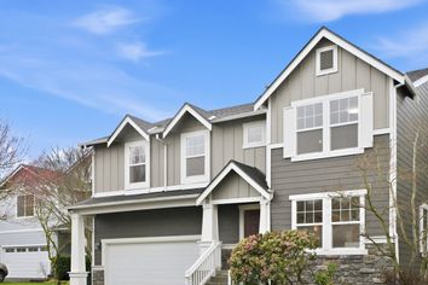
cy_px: 155
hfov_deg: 47.4
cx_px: 206
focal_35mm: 41
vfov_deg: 32.6
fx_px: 487
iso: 400
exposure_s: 1/40
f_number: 9
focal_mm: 29
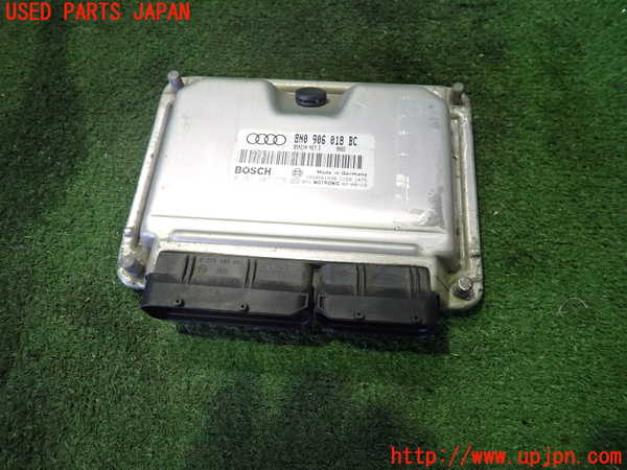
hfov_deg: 69.4
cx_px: 314
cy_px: 235
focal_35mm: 25
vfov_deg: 54.9
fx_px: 453
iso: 200
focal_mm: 4.5
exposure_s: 1/30
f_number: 2
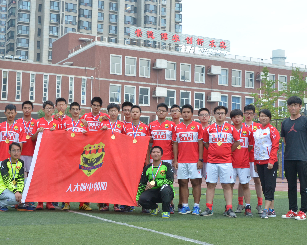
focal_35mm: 58
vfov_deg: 26.2
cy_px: 123
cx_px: 137
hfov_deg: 32.5
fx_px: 527
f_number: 8
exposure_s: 1/60
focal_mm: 34
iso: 1000
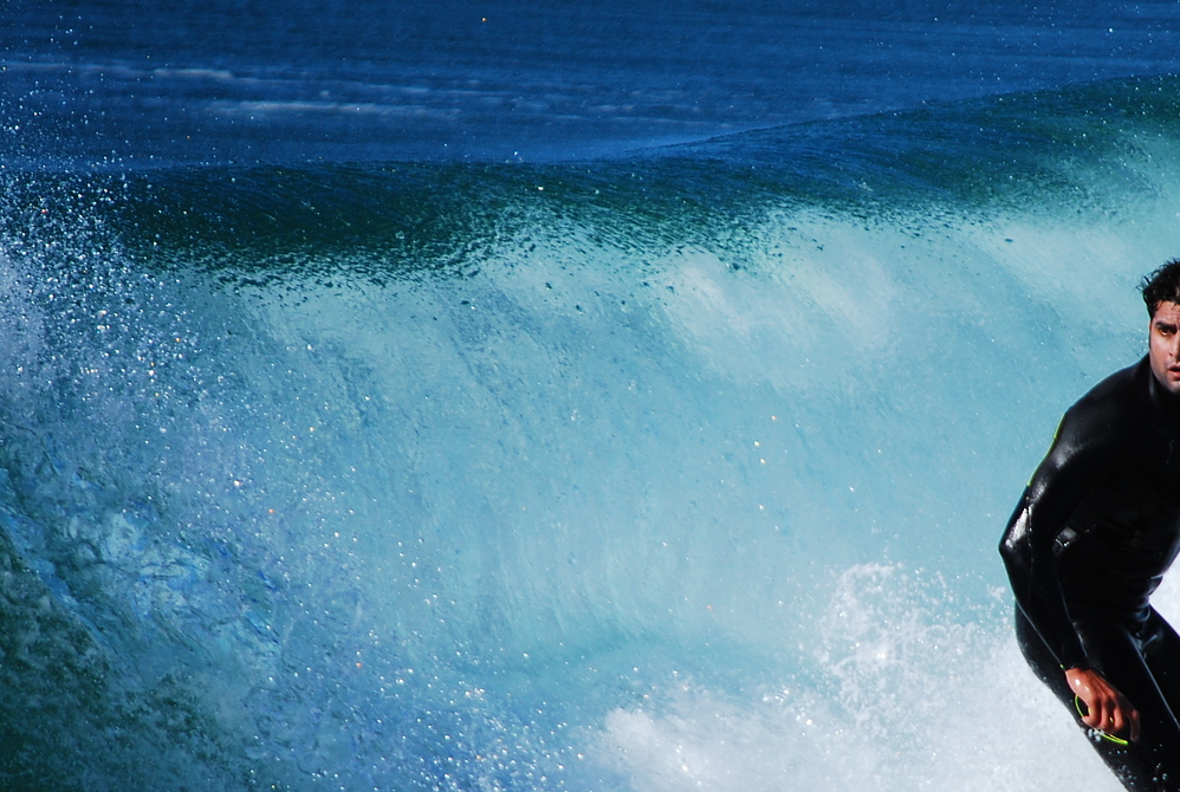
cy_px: 579
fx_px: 15799
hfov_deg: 4.3
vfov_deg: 2.9
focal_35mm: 481
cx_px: 714
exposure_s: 1/1250
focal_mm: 200
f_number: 5.6
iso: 200
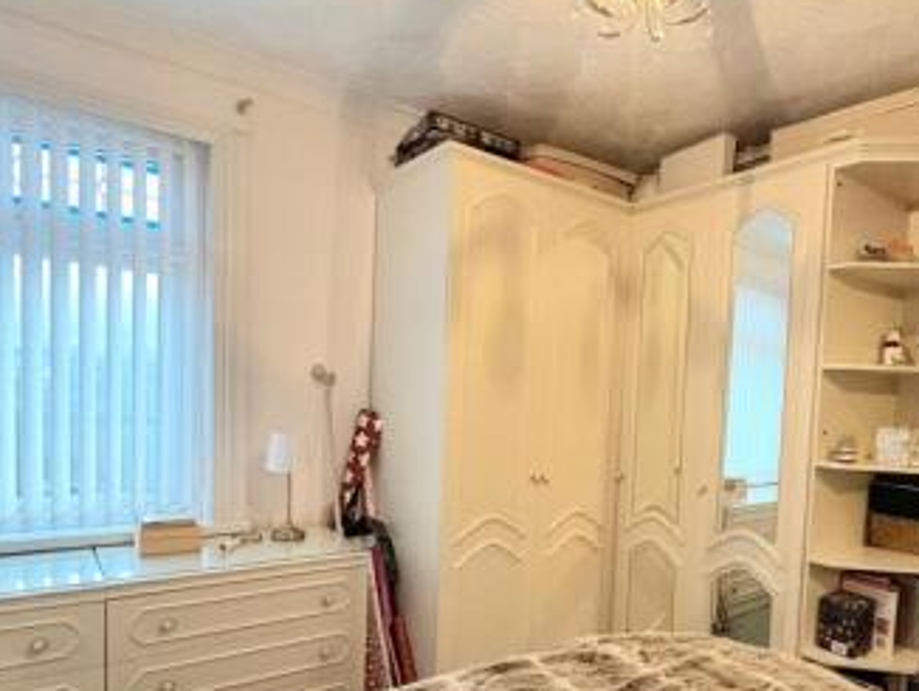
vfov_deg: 54.2
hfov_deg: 68.8
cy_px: 441
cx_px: 540
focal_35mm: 25
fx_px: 664
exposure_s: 1/50
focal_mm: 2.22
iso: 640
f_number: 2.2
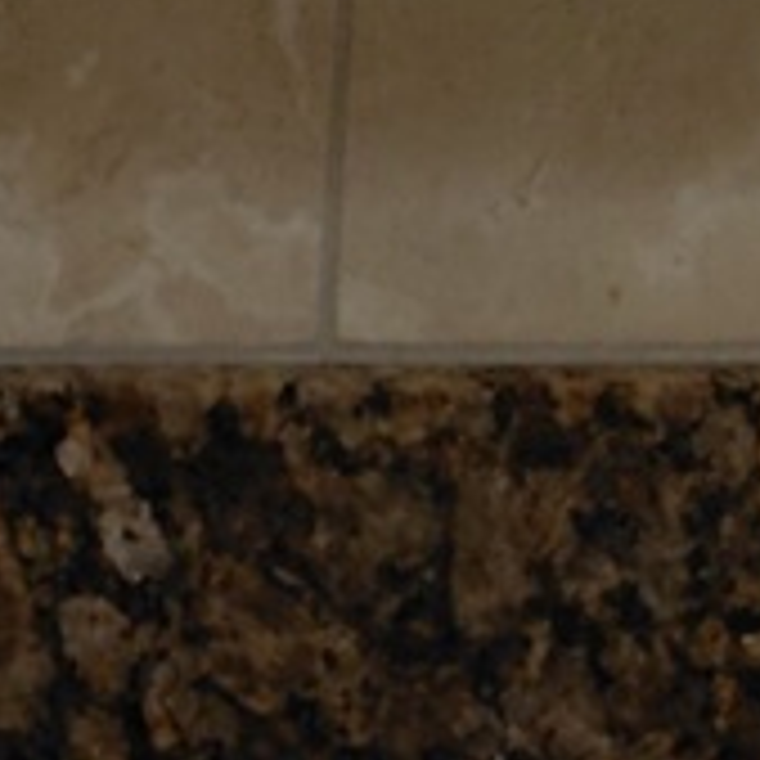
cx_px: -182
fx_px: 2931
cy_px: 1853
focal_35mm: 118
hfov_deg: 14.3
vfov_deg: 11.9
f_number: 1.8
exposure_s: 1/60
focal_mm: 4.69
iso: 250
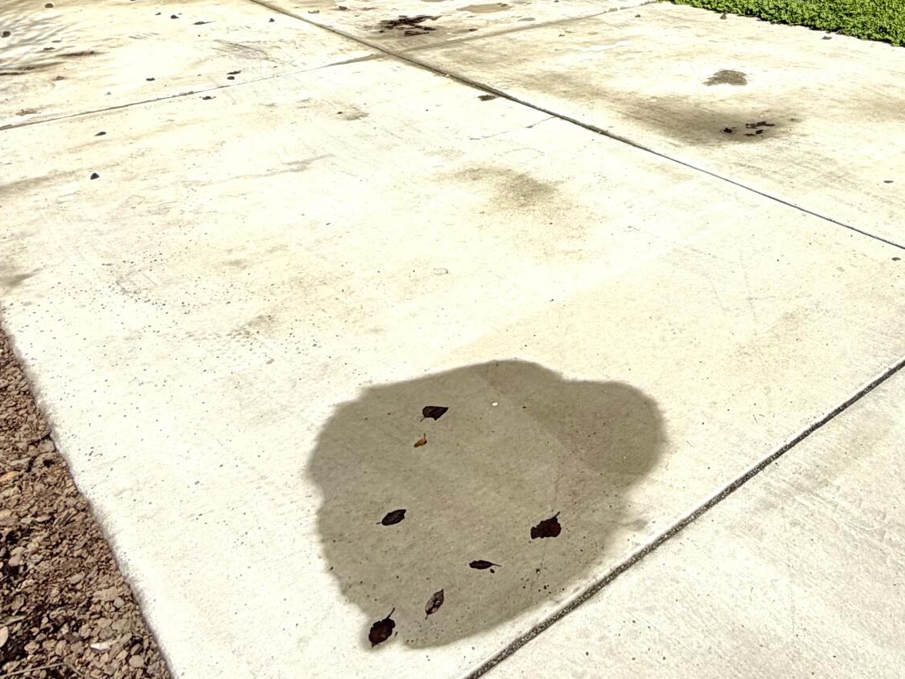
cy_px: -152
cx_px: 663
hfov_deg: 48.5
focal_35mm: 37
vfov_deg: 31.7
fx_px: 967
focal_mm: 2.22
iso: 20
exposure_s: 1/1698
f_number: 2.2
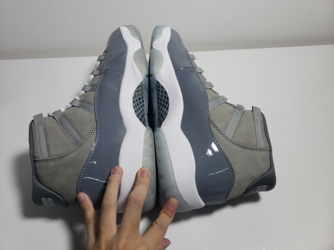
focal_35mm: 26
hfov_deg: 67.3
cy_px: 125
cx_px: 167
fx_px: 251
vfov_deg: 53.1
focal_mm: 4.3
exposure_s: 1/560
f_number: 1.5
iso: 50
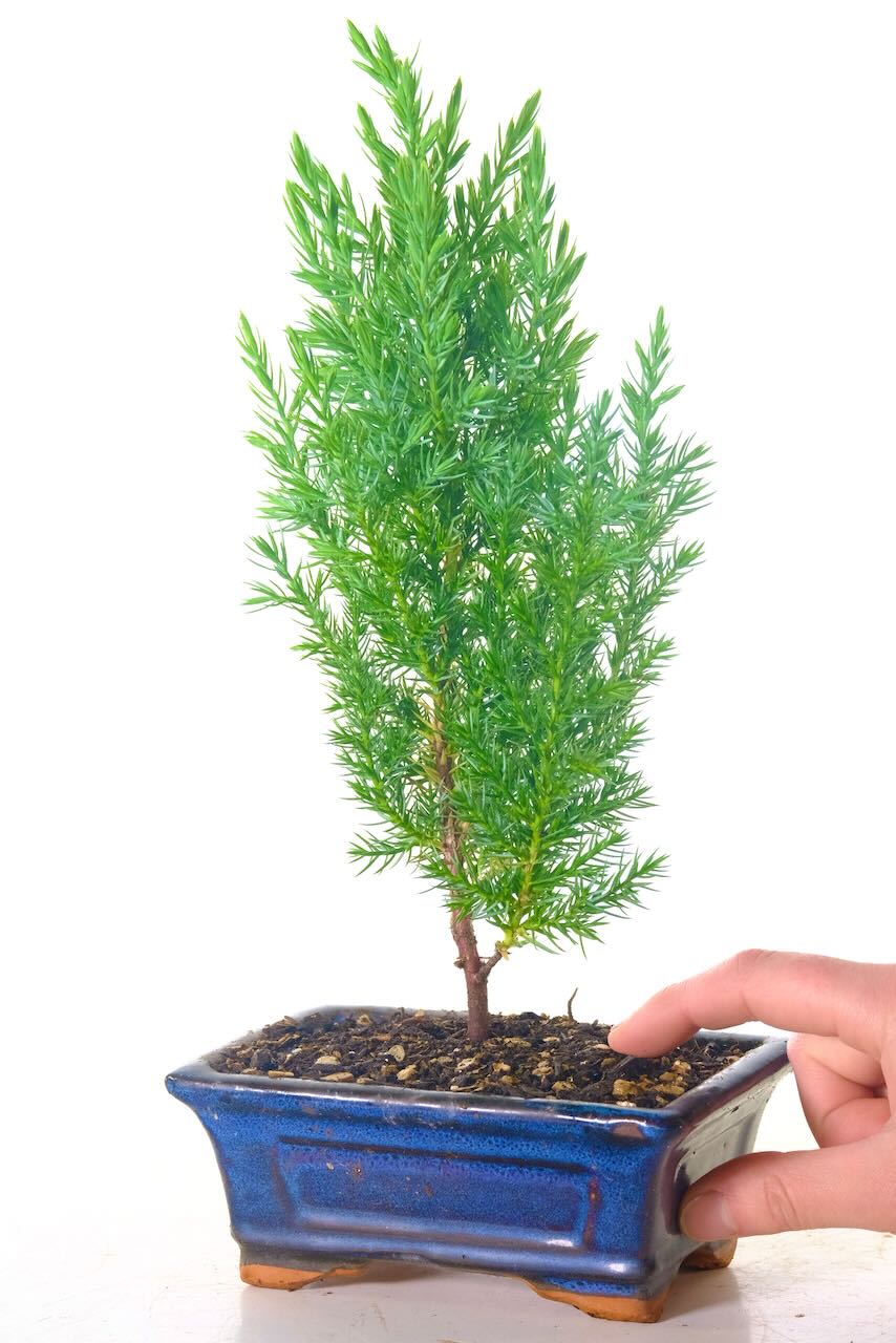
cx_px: 448
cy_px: 672
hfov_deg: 9.6
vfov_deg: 14.3
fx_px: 5335
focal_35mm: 143
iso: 1600
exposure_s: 1/30
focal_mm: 95
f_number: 8
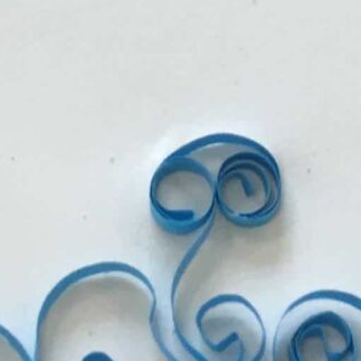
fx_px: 2395
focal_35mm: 203
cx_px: 192
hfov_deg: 8.6
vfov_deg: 8.0
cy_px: -515
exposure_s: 1/100
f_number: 2.2
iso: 40
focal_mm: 4.15
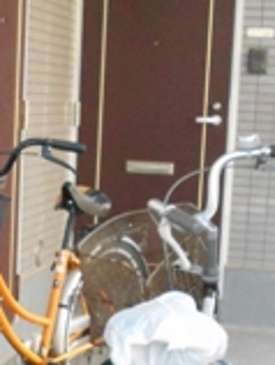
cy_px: 300
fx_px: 1109
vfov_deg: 18.5
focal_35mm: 105
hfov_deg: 14.0
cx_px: 23
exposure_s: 1/250
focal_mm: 4.6
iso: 560
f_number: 3.2
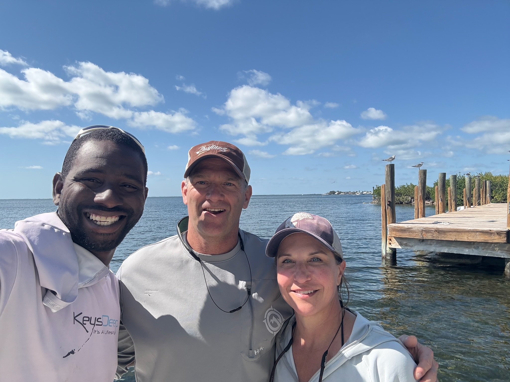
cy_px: 191
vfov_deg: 58.9
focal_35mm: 23
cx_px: 255
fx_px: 339
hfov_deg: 73.9
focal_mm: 2.69
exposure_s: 1/1101
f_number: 1.9
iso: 32
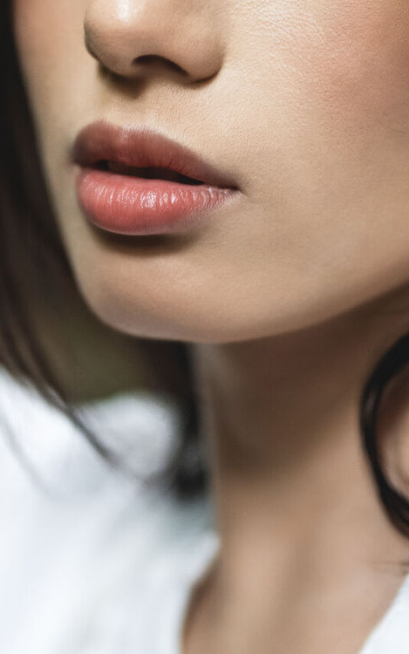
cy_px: 34
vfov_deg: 19.0
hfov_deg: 12.2
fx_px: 1908
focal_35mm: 107
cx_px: 294
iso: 1000
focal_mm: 50
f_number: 1.8
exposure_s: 1/200
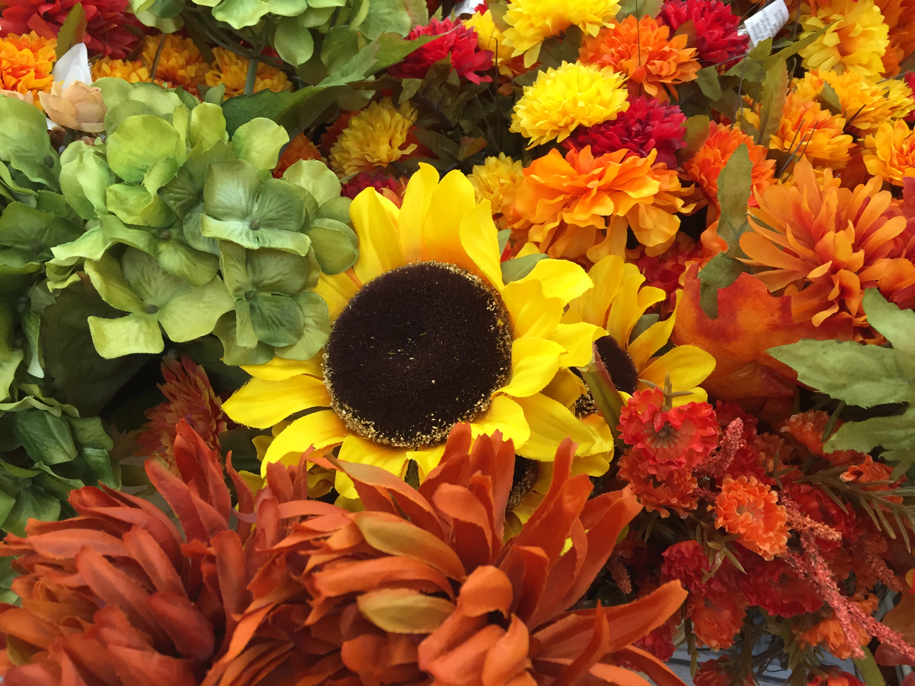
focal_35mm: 29
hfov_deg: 61.7
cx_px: 458
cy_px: 343
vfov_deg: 48.2
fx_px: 767
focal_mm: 4.15
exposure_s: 1/33
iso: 50
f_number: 2.2
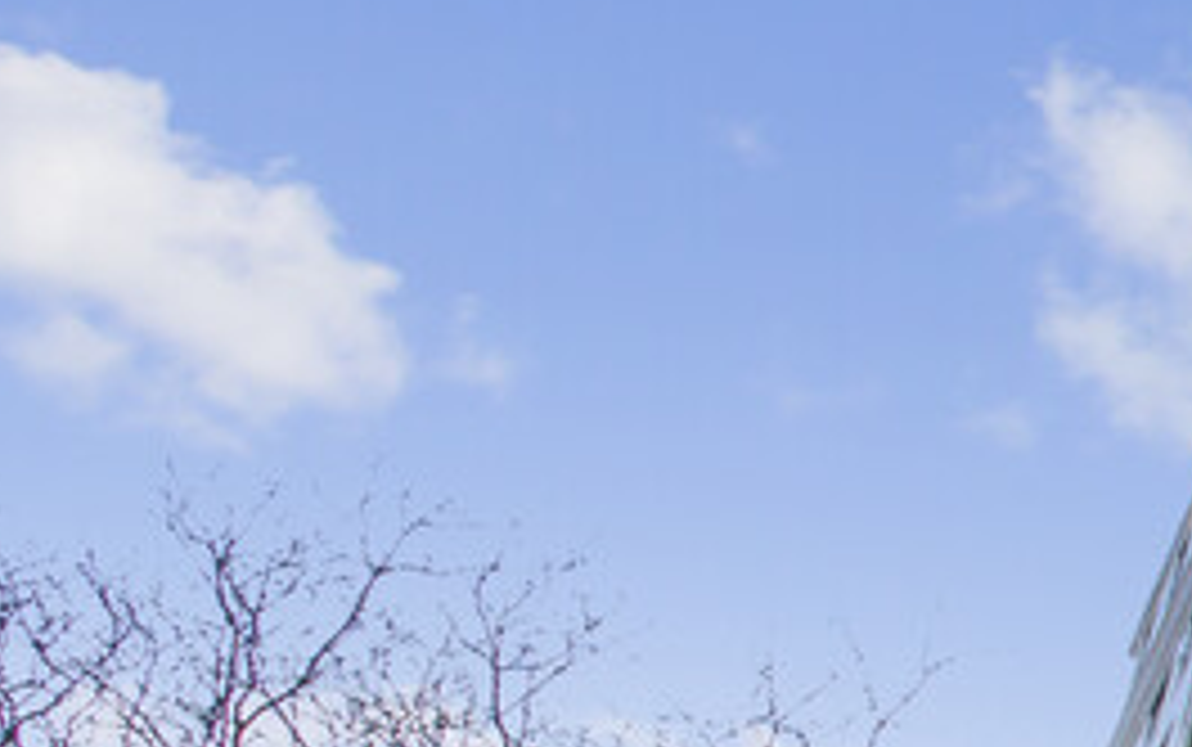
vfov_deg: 12.7
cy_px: 1098
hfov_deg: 14.7
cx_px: 2762
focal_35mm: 98
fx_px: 3186
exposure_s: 1/6
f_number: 8
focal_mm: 17
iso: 100
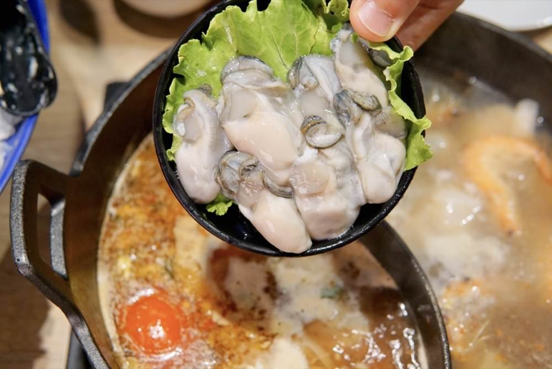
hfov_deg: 43.6
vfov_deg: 29.9
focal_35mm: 45
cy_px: 184
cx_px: 276
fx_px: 690
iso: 640
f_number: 4
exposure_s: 1/60
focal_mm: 30
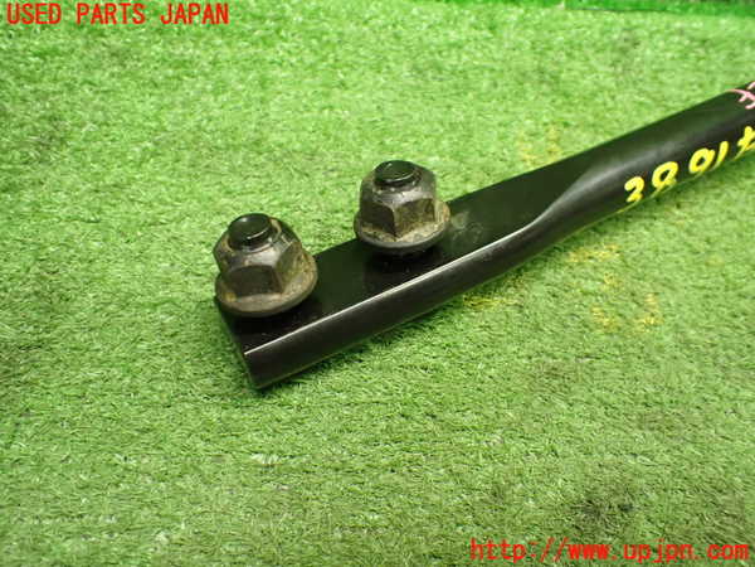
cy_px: 284
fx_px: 654
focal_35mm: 30
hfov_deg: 60.0
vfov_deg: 46.8
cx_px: 378
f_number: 2.3
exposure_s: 1/60
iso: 800
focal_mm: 5.4
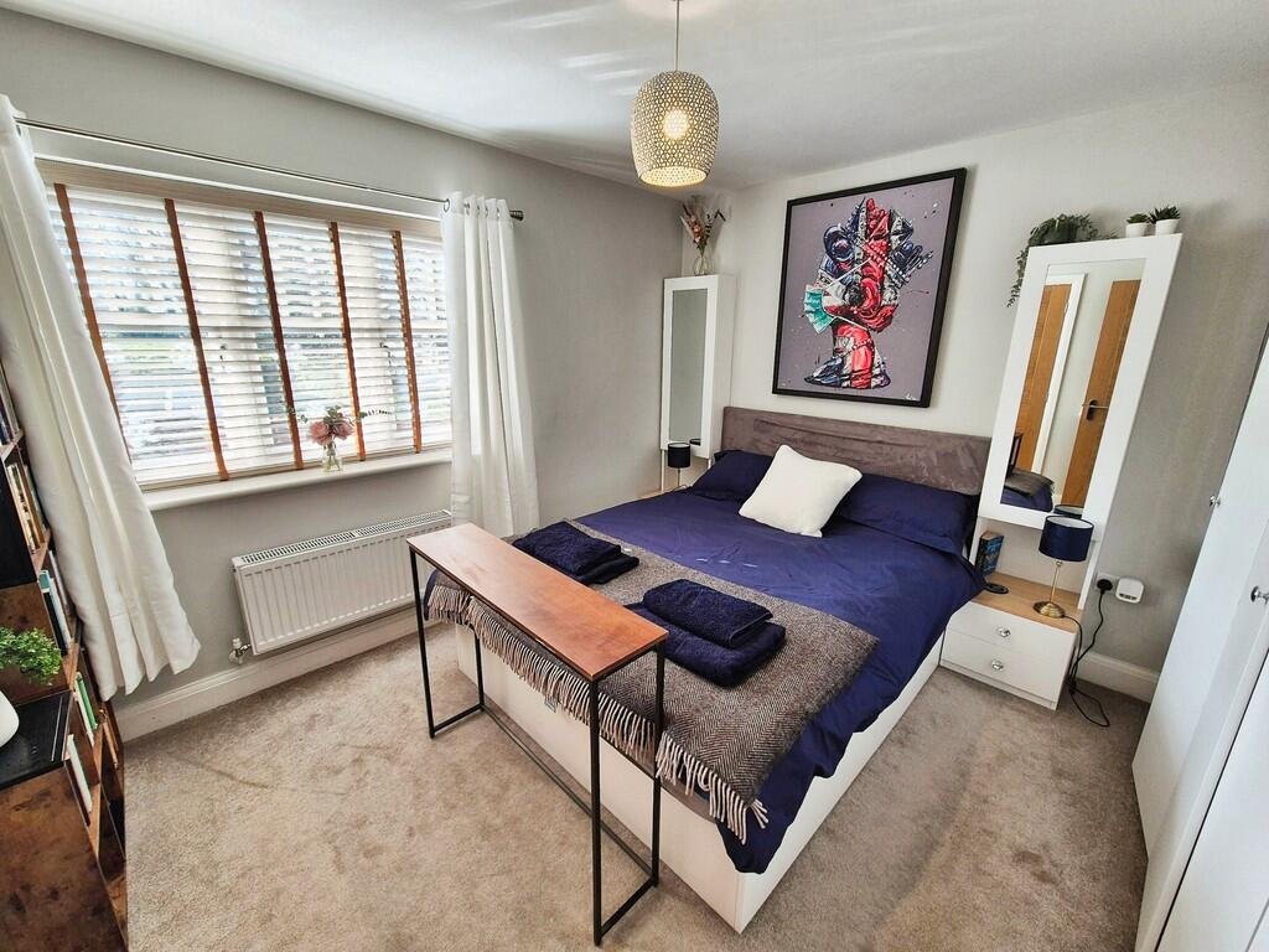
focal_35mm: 13
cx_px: 634
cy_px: 476
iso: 50
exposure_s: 1/50
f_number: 2.2
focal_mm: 2.2
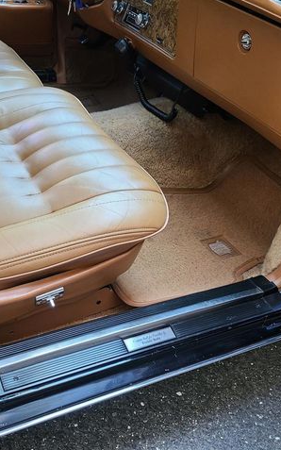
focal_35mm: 37
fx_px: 453
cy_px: 225
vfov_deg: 52.8
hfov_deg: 33.8
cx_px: 74
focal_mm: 5.4
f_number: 1.8
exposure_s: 1/59
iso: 125
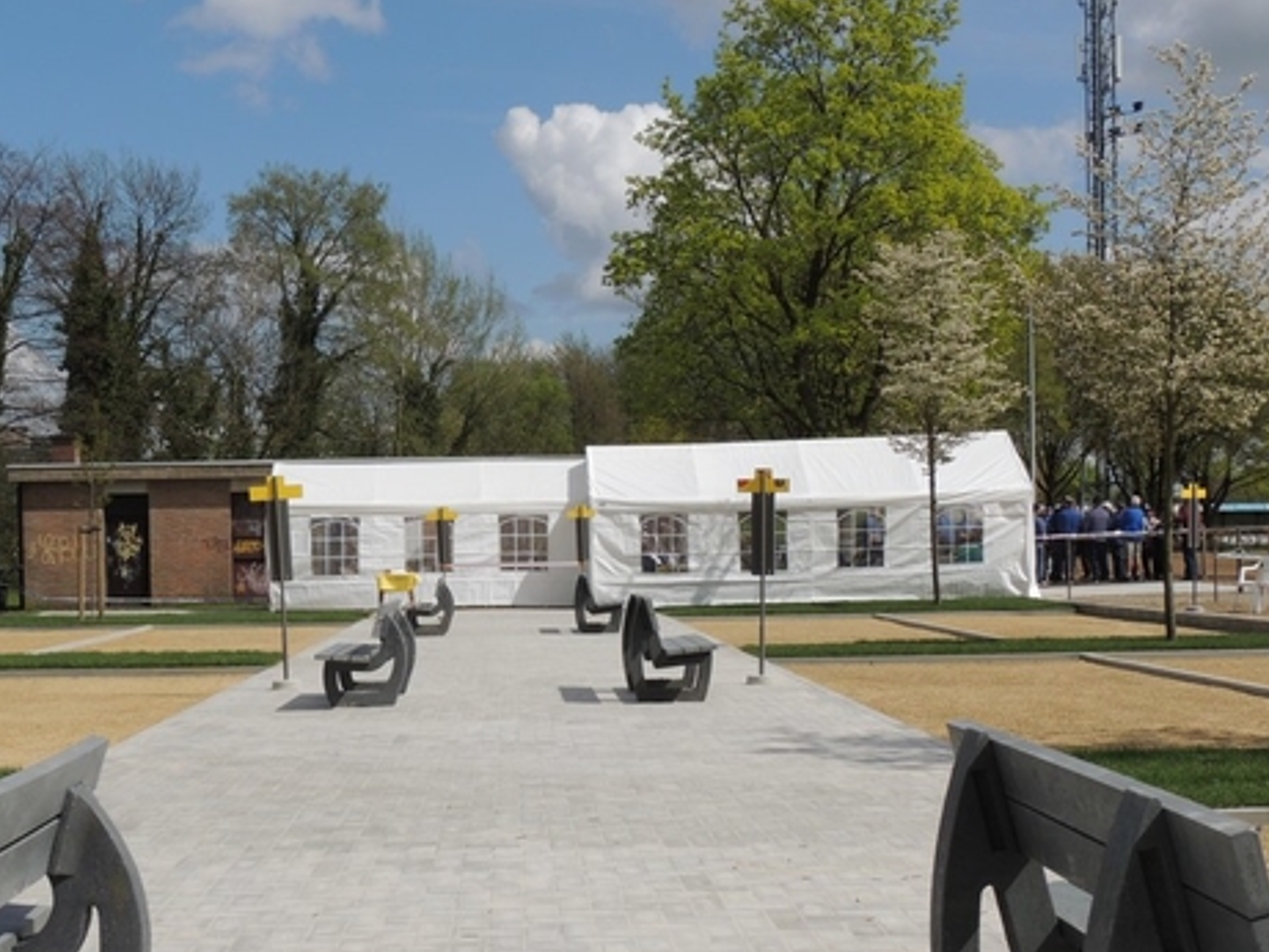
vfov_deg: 26.0
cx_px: 526
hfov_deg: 34.3
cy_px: 616
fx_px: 2053
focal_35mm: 56
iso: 100
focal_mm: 7.6
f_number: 4.8
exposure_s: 1/1250
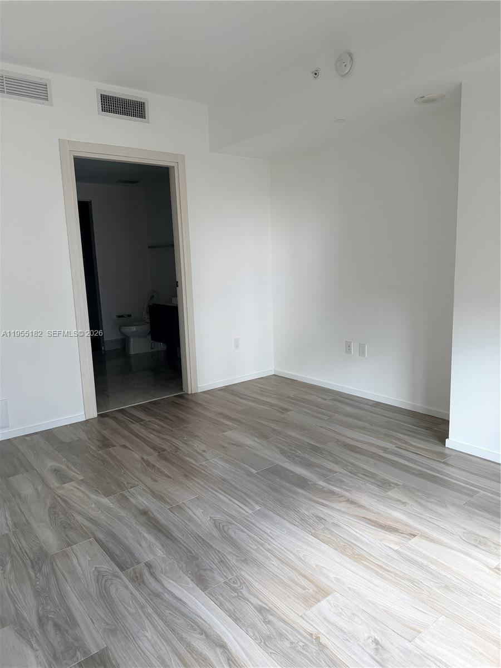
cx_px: 250
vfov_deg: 71.6
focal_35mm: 24
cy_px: 334
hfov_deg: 56.8
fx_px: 463
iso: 200
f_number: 1.78
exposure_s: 1/121
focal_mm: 6.76
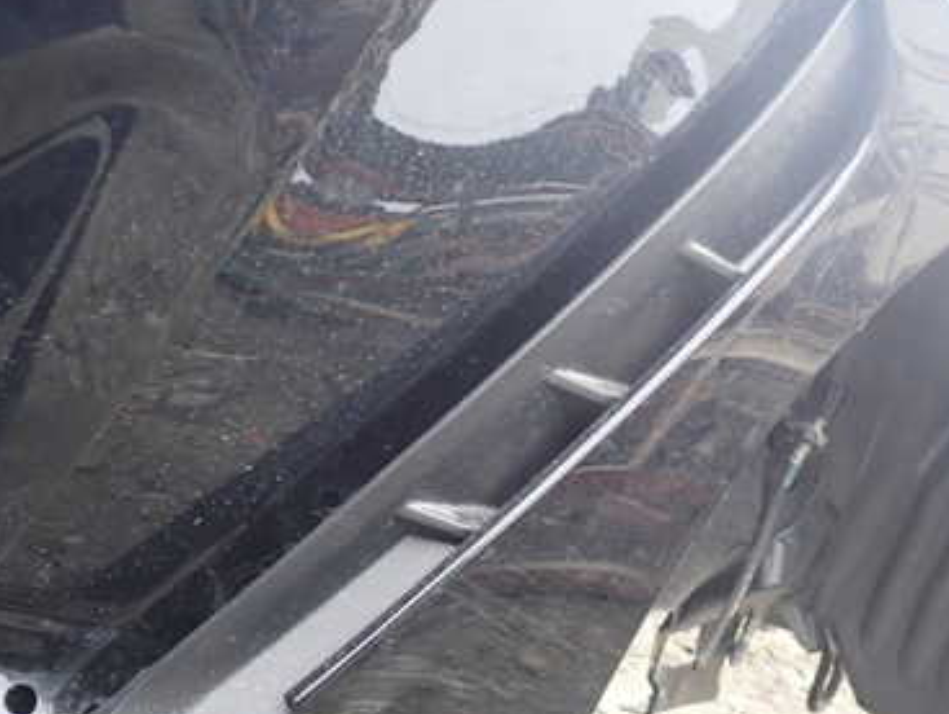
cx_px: 597
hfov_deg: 38.6
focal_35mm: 49
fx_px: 1345
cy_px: 341
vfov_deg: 29.7
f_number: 2.3
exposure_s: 1/60
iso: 160
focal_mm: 5.4
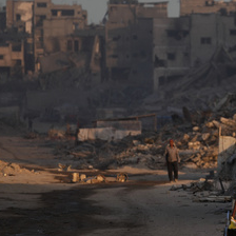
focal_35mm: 382
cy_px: 143
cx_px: 256
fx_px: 2946
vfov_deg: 4.6
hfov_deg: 4.6
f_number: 4
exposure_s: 1/2000
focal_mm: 197
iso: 400
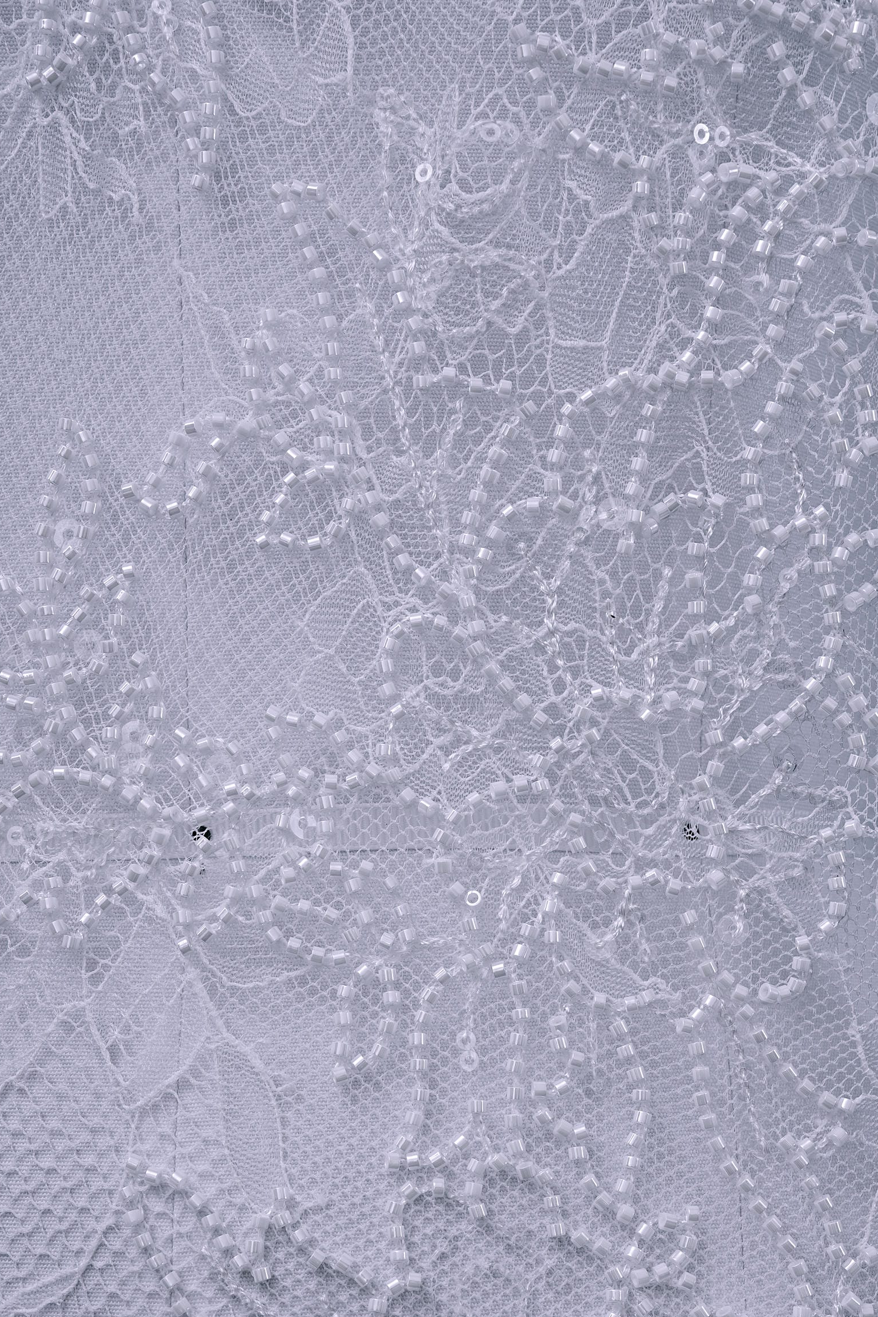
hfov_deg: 16.1
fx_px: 3110
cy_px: 872
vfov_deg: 23.8
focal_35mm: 85
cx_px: 521
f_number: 11
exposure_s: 1/125
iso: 100
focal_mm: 56
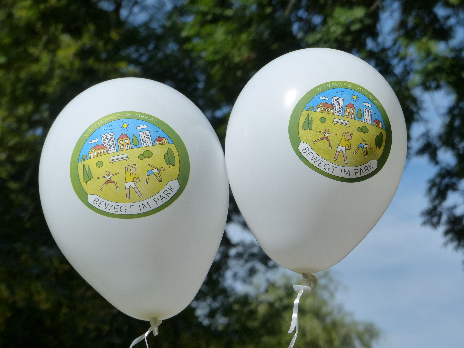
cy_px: 174
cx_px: 232
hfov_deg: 12.3
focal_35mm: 160
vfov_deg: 9.3
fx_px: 2145
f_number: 4
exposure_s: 1/2000
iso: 160
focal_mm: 28.7
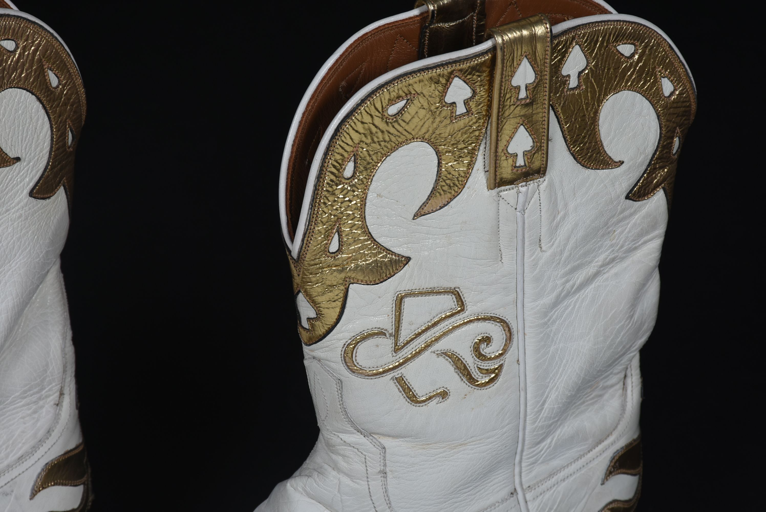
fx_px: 4472
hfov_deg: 9.8
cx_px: 383
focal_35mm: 210
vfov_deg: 6.6
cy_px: 256
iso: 200
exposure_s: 1/125
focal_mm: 140
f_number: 14
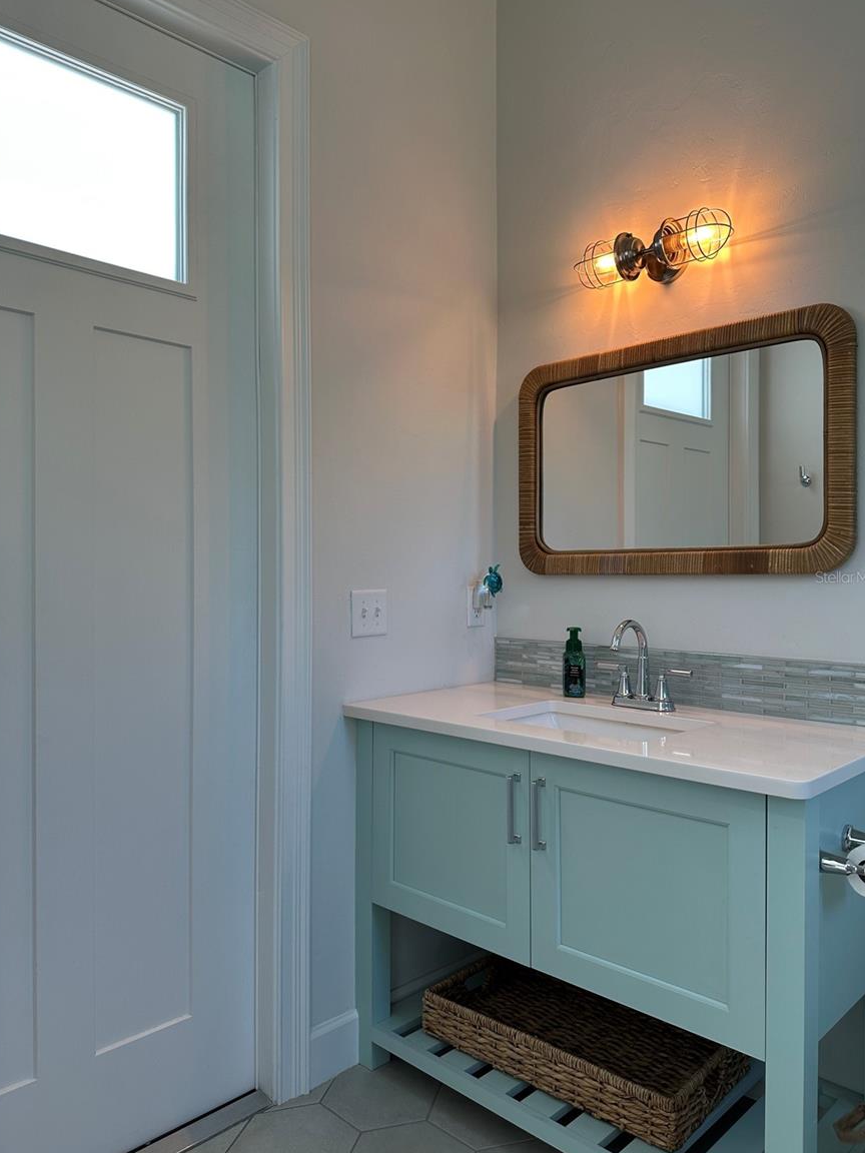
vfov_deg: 69.4
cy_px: 576
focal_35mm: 25
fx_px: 833
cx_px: 436
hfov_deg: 54.9
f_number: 1.78
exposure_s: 1/120
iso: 80
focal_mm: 6.86
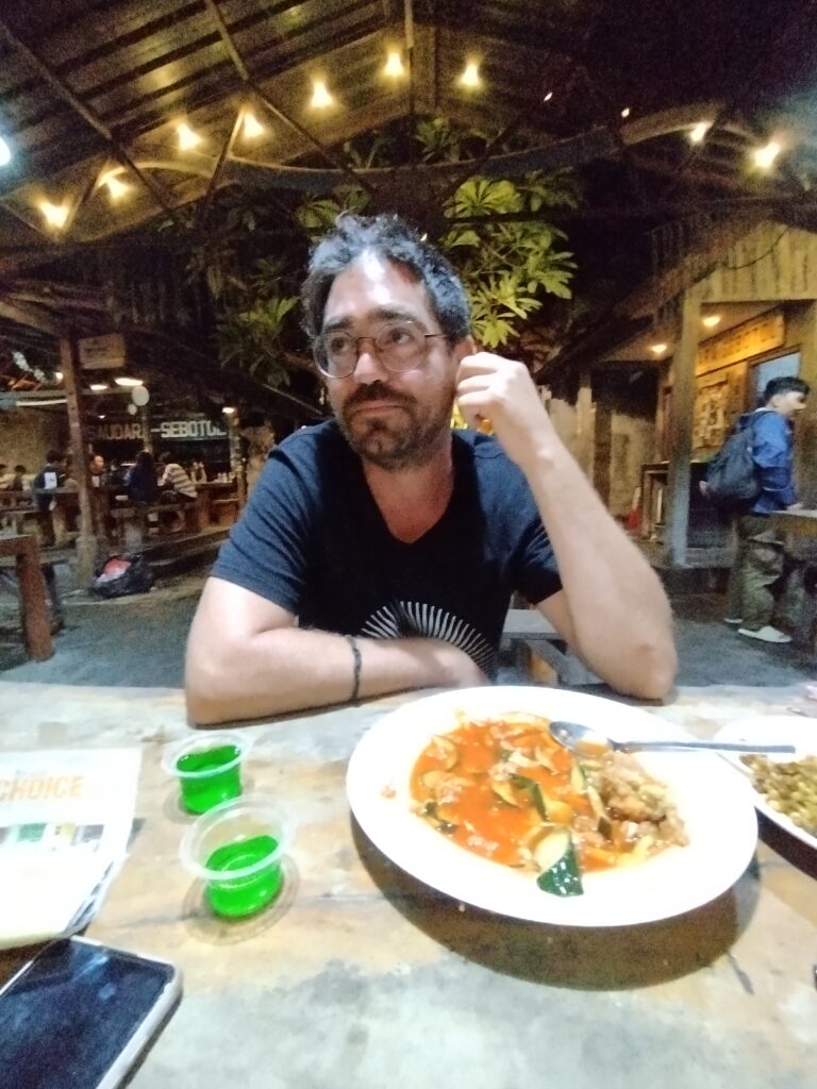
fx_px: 472
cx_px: 408
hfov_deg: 81.7
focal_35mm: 15
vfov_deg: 98.2
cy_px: 544
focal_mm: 1.65
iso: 1000
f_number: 2.2
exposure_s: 1/17
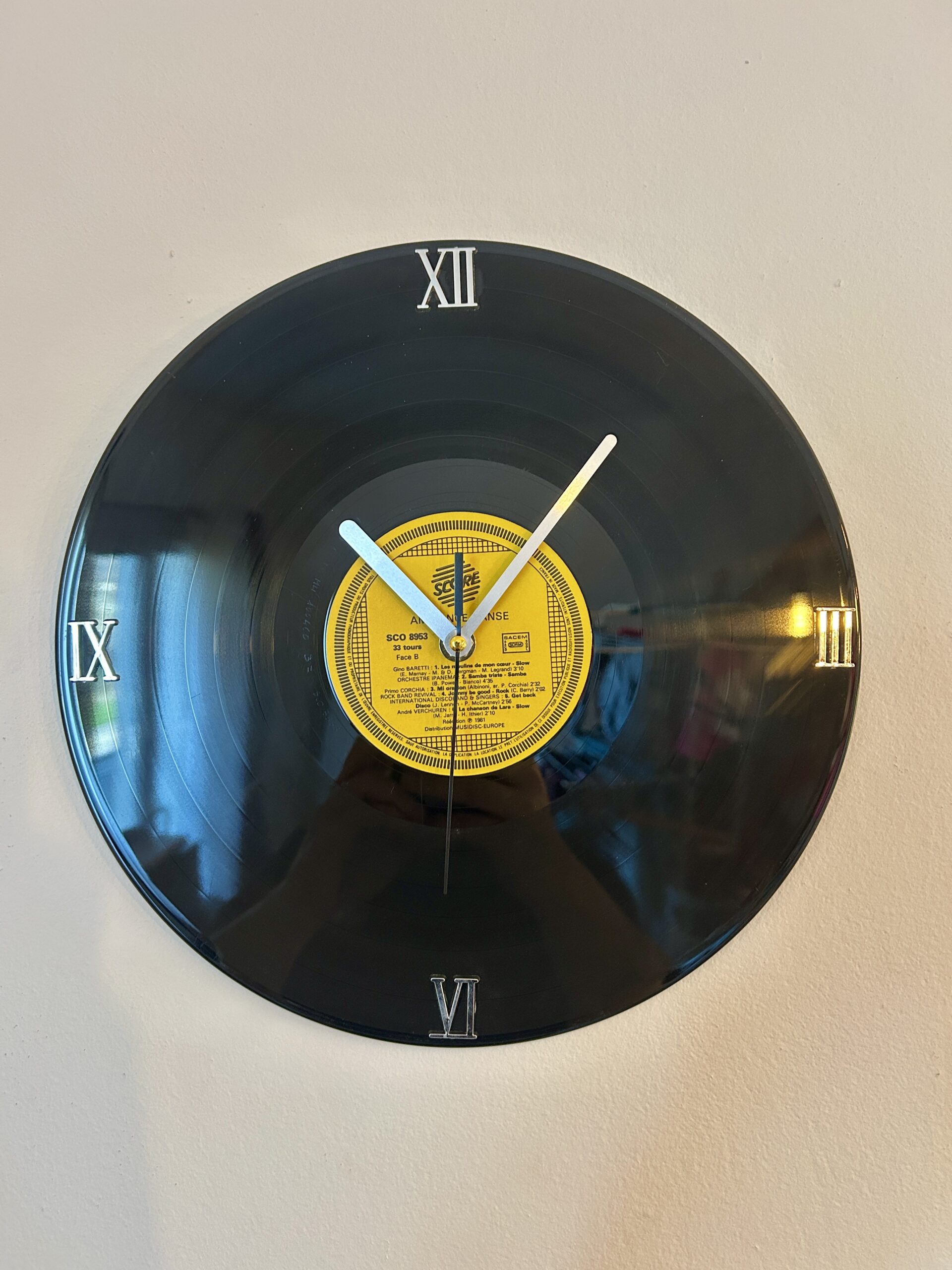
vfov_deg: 67.3
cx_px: 476
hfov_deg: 53.1
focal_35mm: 26
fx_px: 953
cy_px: 635
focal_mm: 5.7
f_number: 1.5
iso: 200
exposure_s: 1/50
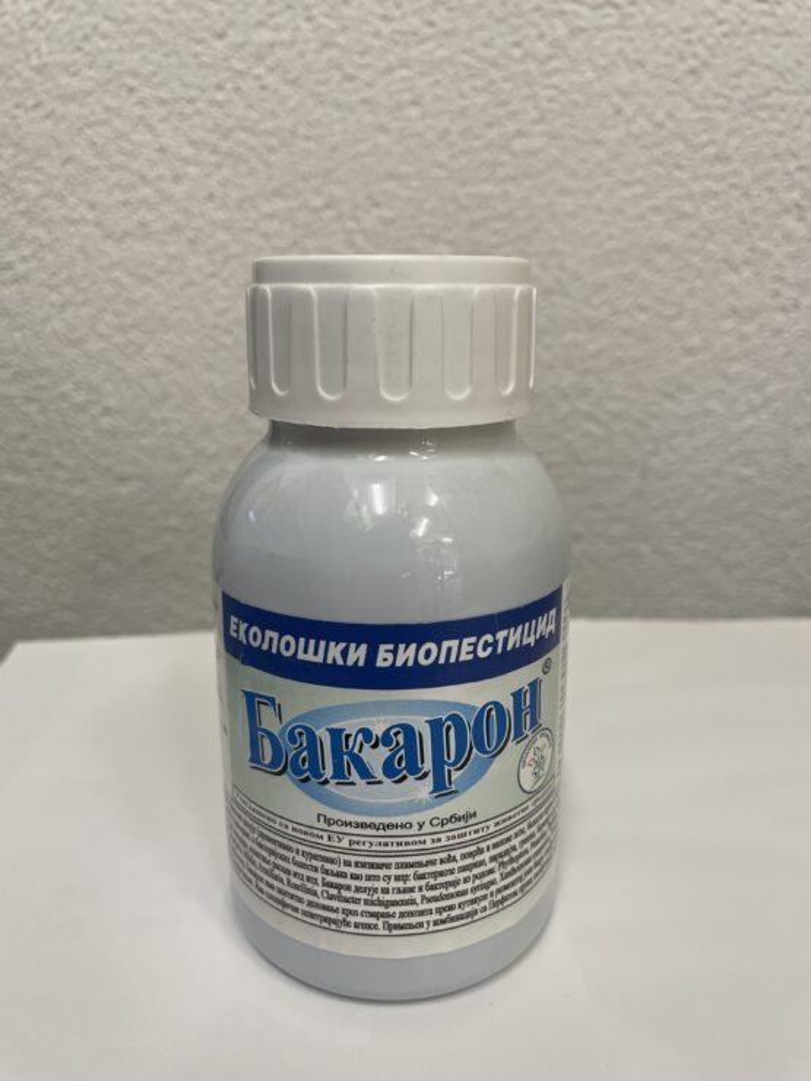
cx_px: 406
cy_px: 540
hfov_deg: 53.1
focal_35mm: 26
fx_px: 812
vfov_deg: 67.3
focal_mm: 4.2
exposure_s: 1/100
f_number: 1.6
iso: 125
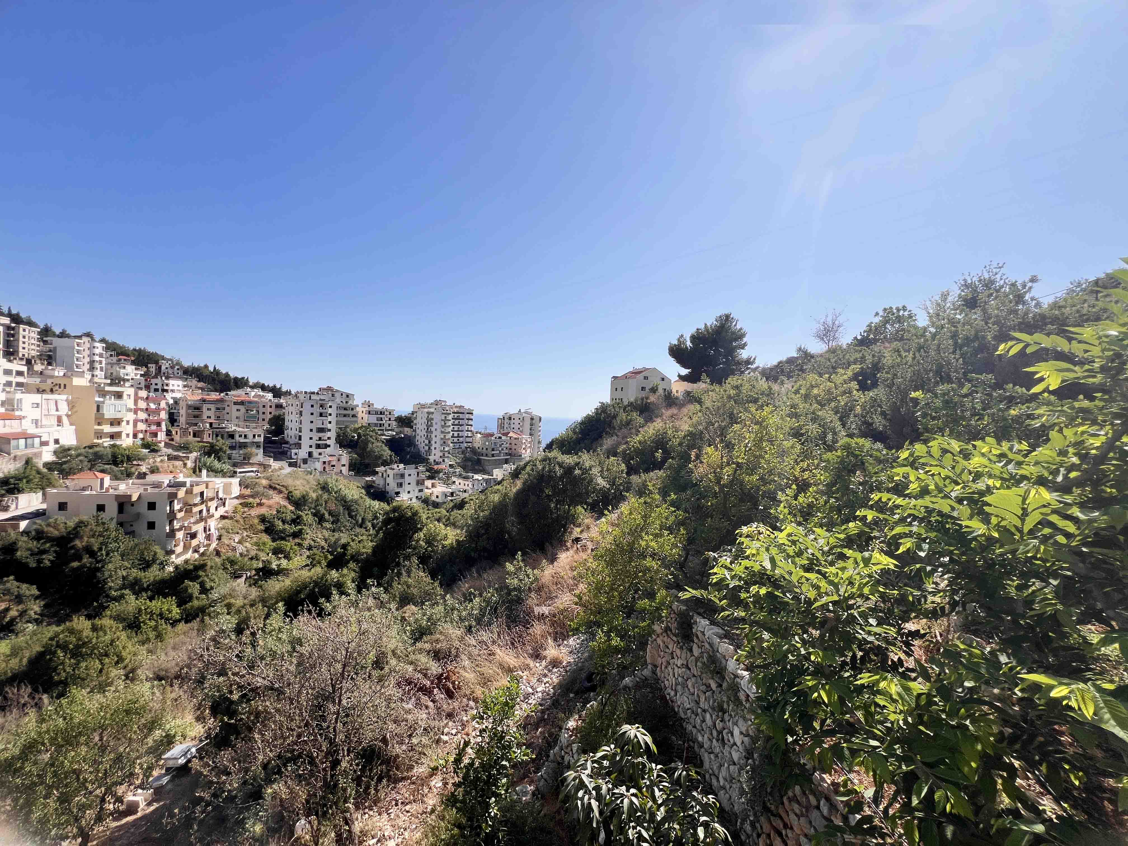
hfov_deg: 106.2
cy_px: 423
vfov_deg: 89.9
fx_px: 424
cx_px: 564
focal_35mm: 13
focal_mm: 1.57
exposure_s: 1/2597
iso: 32
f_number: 1.8
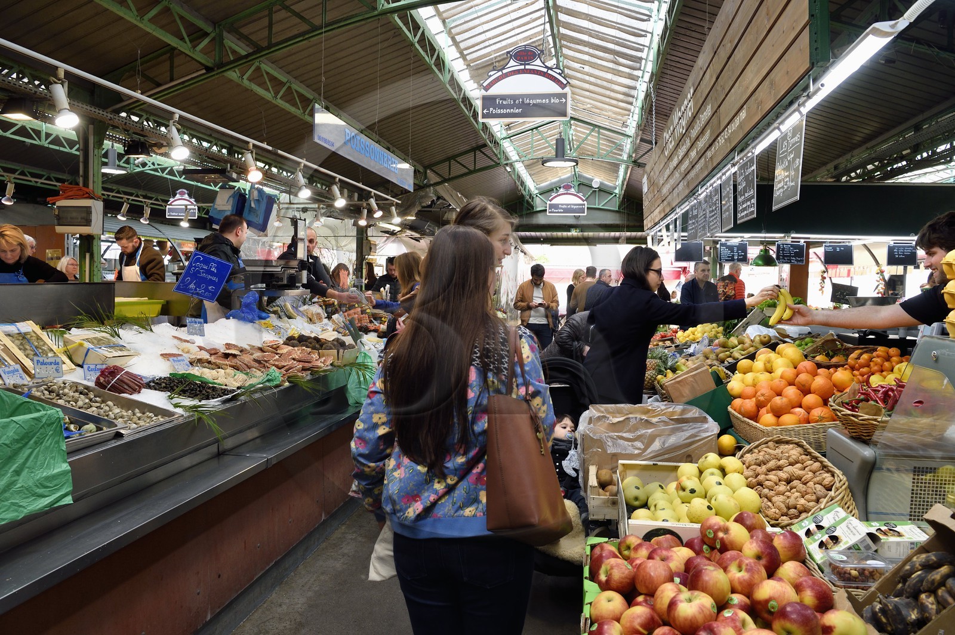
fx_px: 636
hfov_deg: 73.8
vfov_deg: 53.1
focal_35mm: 24
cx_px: 478
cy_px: 318
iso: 800
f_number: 8
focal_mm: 24
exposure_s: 1/125
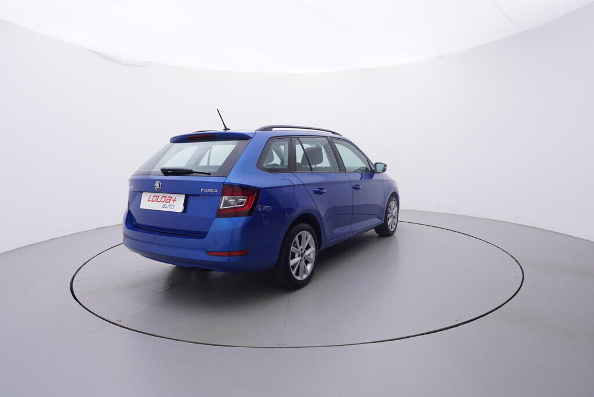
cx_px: 297
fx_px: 371
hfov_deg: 77.3
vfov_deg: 56.2
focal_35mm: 22
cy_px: 198
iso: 200
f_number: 5
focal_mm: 15
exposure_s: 1/80
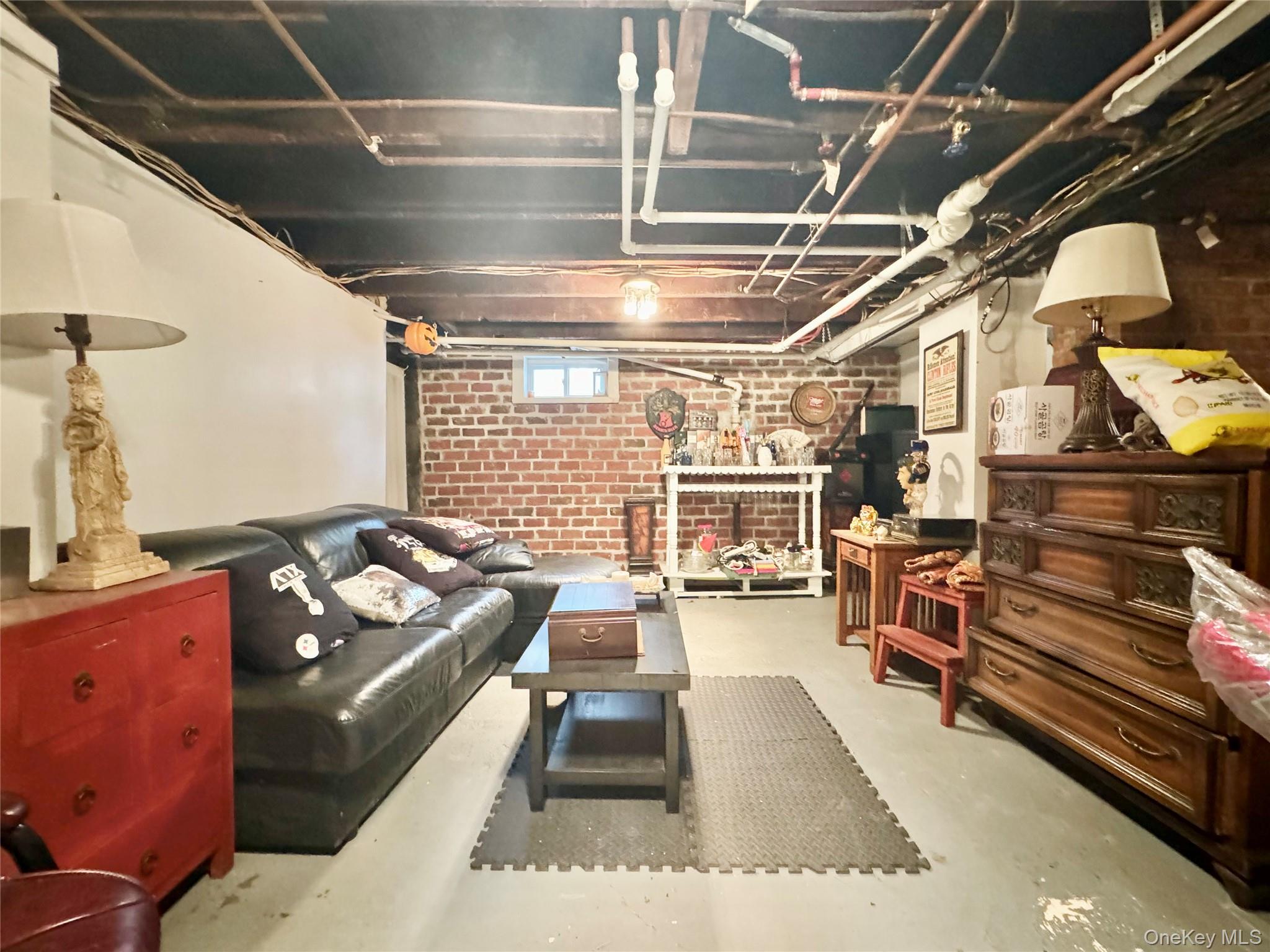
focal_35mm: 14
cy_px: 476
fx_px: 514
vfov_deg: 85.7
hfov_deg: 102.1
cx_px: 635
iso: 1000
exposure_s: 1/40
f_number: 2.2
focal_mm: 2.22
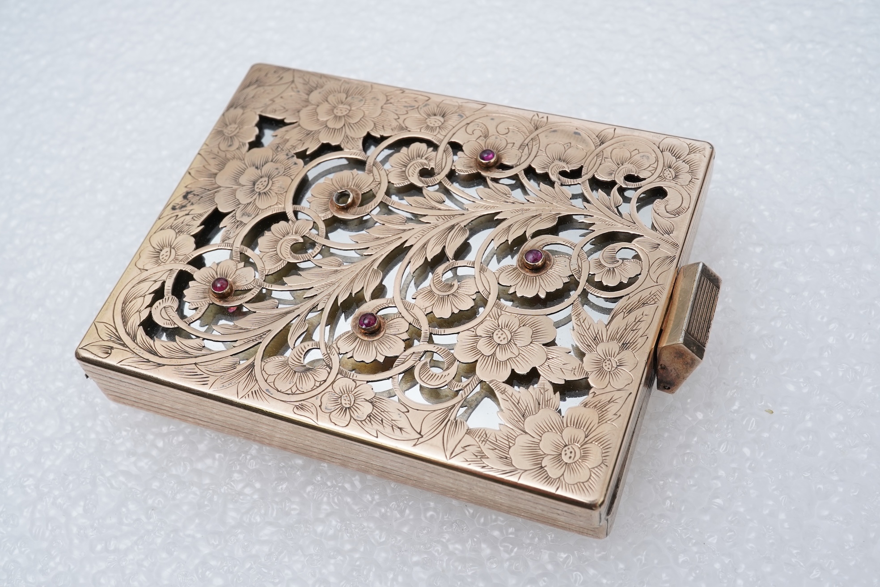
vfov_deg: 29.9
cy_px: 294
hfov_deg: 43.6
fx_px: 1100
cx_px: 440
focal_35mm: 45
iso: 500
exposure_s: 1/100
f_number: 22
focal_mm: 30
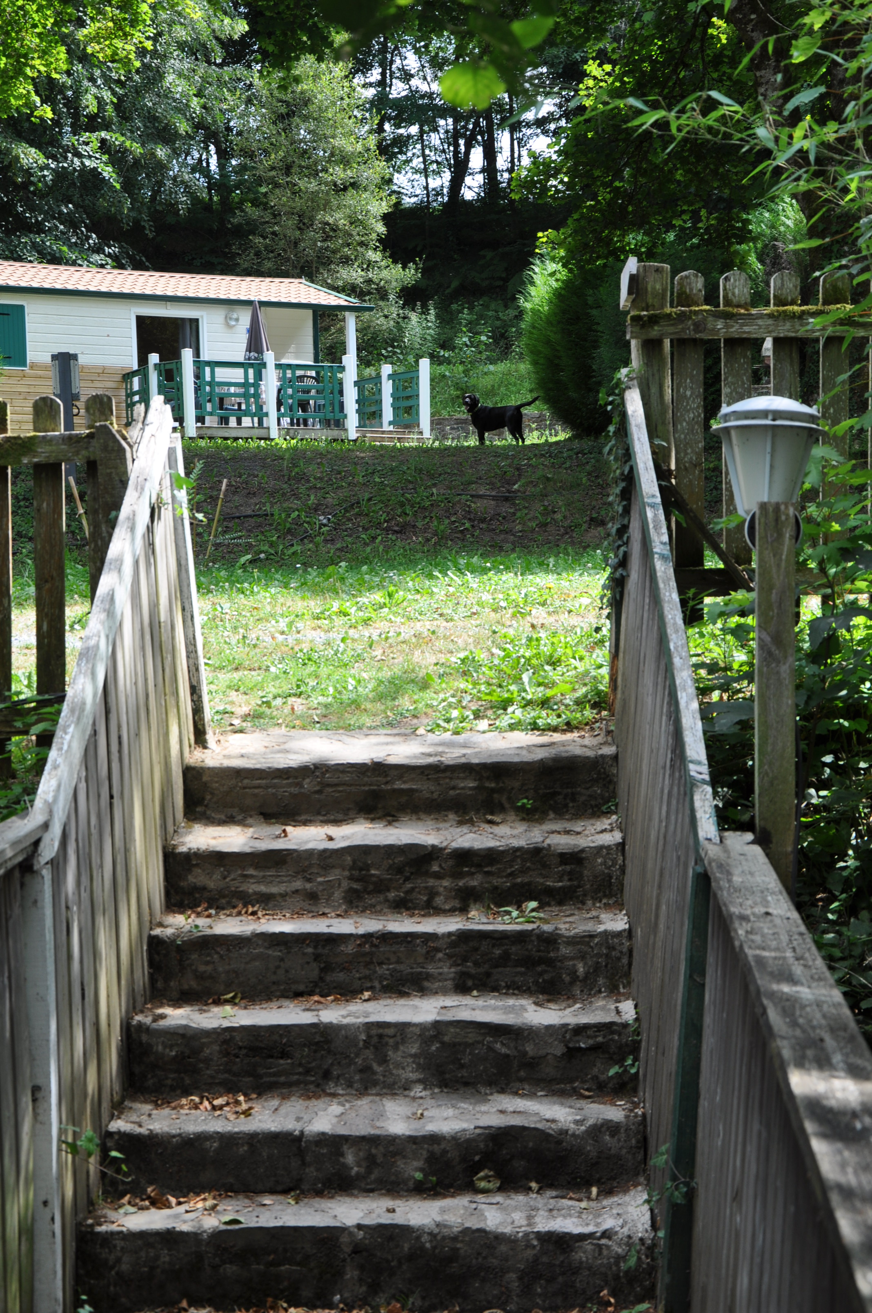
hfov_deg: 20.1
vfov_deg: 29.9
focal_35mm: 68
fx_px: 2459
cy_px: 656
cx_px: 436
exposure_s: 1/125
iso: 200
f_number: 8
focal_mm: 45
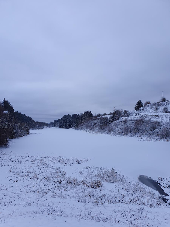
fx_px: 170
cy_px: 114
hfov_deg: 53.1
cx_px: 85
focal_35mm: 26
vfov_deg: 67.3
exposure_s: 1/100
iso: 80
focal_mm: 4.32
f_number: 2.4
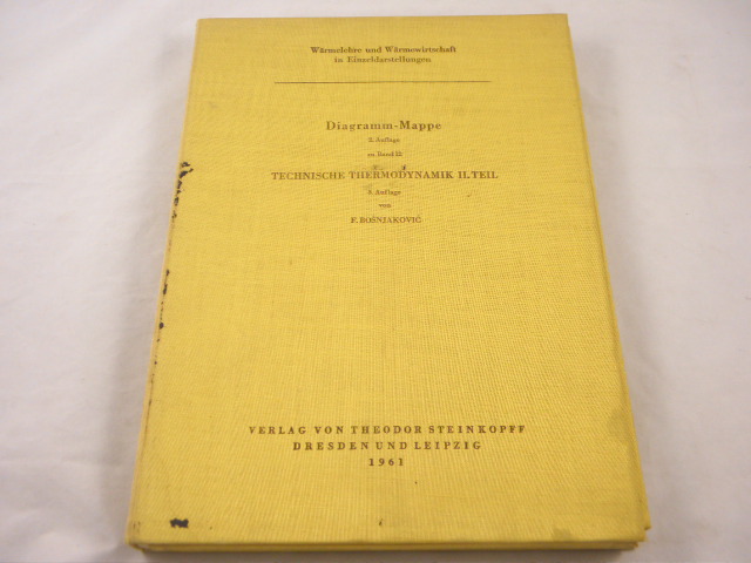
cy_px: 282
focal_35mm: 39
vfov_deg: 36.8
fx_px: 846
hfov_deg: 47.9
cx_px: 376
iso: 100
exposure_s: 1/40
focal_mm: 7.1
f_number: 3.8
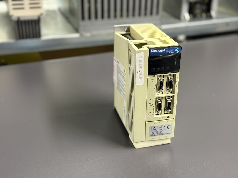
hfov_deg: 39.7
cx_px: 119
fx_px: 330
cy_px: 89
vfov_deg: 30.3
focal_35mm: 48
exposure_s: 1/33
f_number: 1.78
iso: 250
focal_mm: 6.76
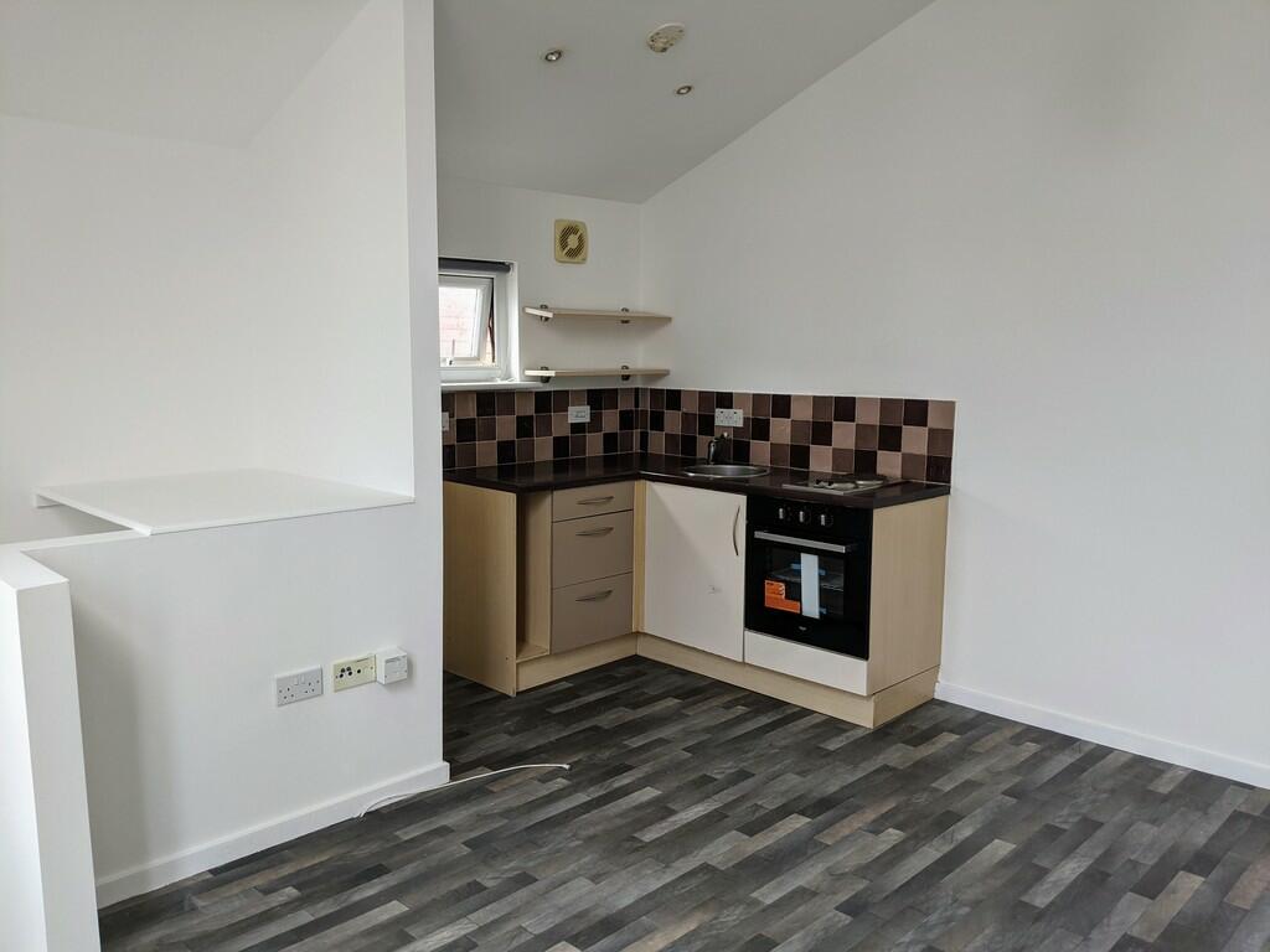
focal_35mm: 27
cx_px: 635
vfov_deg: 51.4
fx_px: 991
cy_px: 476
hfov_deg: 65.3
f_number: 1.8
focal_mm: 4.44
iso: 71
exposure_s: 1/55.2
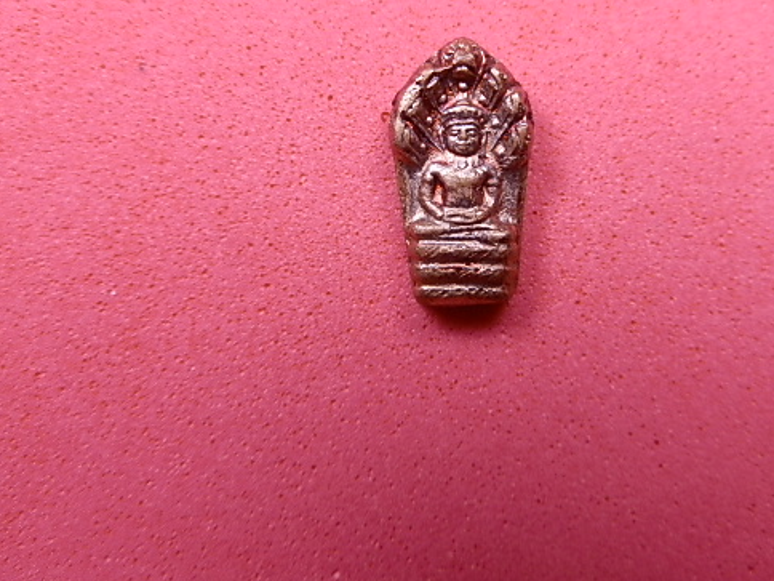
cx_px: 451
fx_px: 1006
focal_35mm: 45
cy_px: 213
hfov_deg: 41.9
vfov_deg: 32.0
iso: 125
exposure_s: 1/200
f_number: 3.5
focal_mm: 6.17
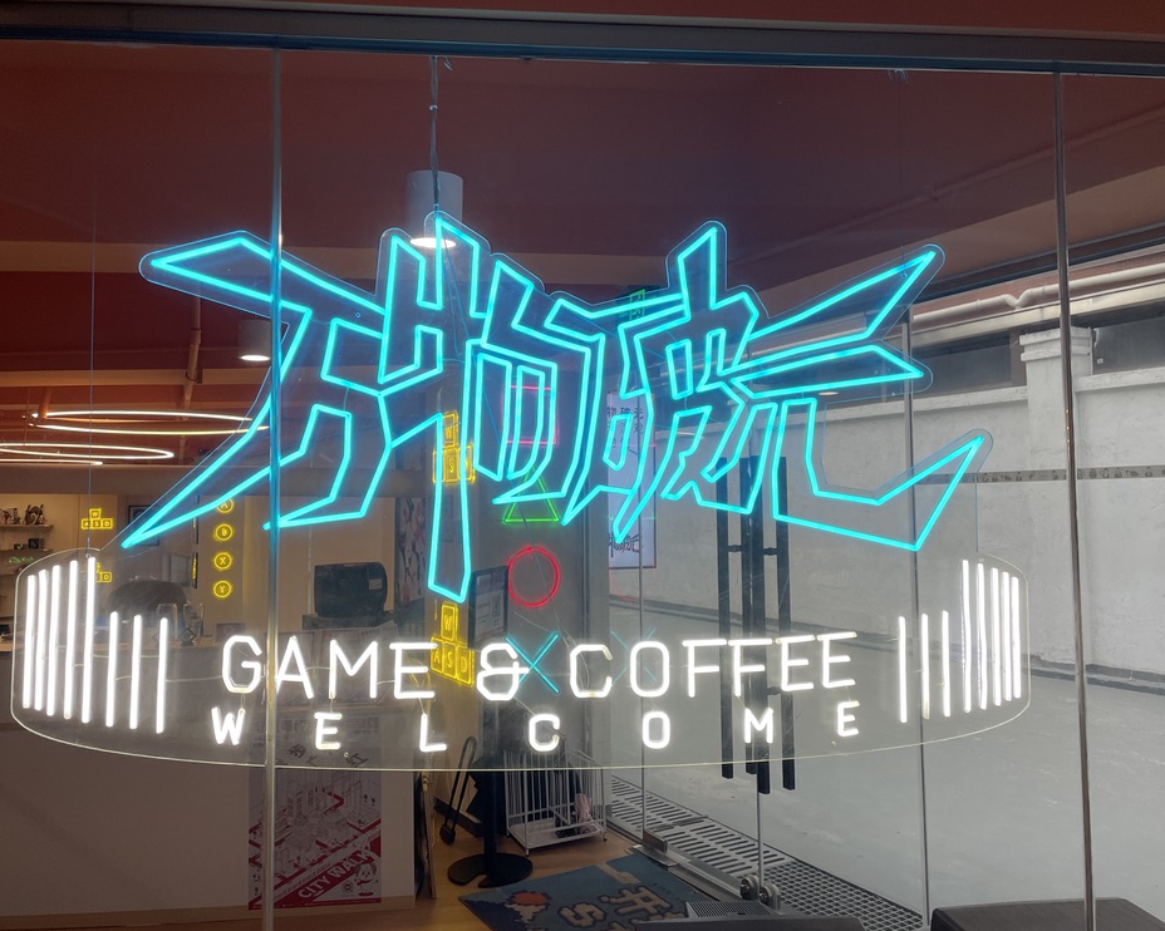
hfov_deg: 62.2
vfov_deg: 51.5
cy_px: 466
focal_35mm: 28
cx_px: 571
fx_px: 965
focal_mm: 4.2
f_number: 1.6
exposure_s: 1/132
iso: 32
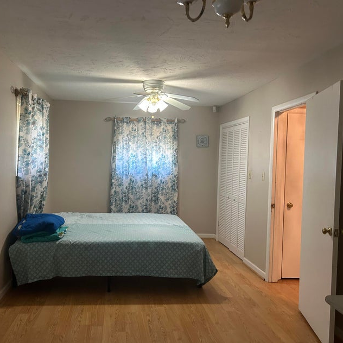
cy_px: 173
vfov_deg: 52.5
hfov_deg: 52.3
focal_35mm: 31
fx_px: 348
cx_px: 146
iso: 250
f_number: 1.5
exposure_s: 1/60
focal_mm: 5.7
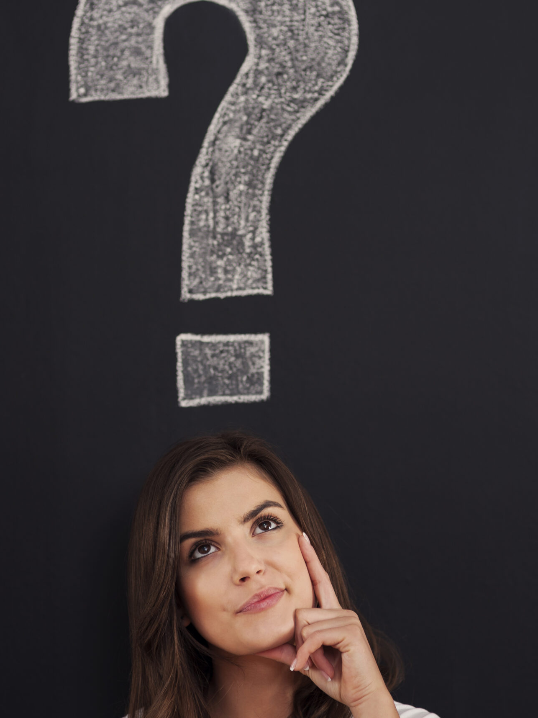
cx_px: 246
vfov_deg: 16.1
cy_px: 328
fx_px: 2528
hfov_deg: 12.1
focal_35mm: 122
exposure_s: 1/100
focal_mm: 85
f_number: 2.5
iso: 100
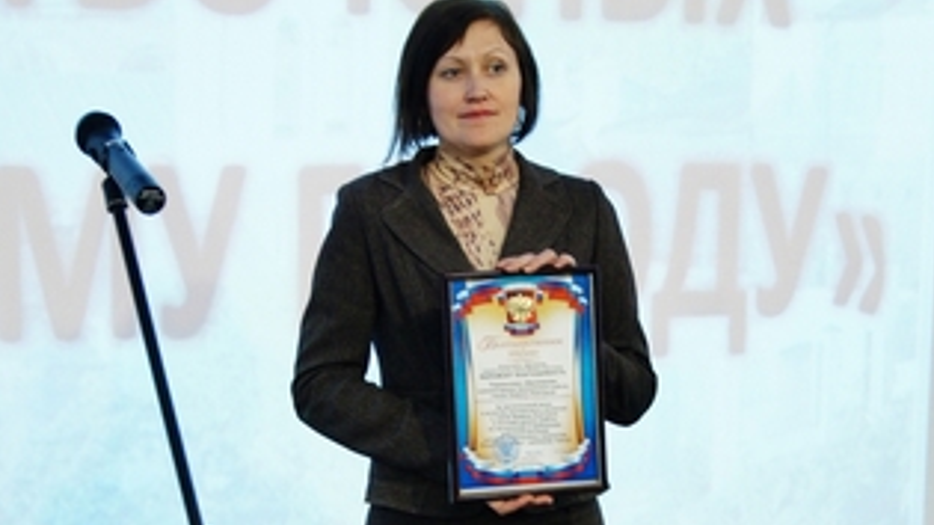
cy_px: 454
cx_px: 470
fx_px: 2669
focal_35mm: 108
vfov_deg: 11.2
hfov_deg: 19.8
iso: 1600
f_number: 5.6
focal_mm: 45
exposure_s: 1/20
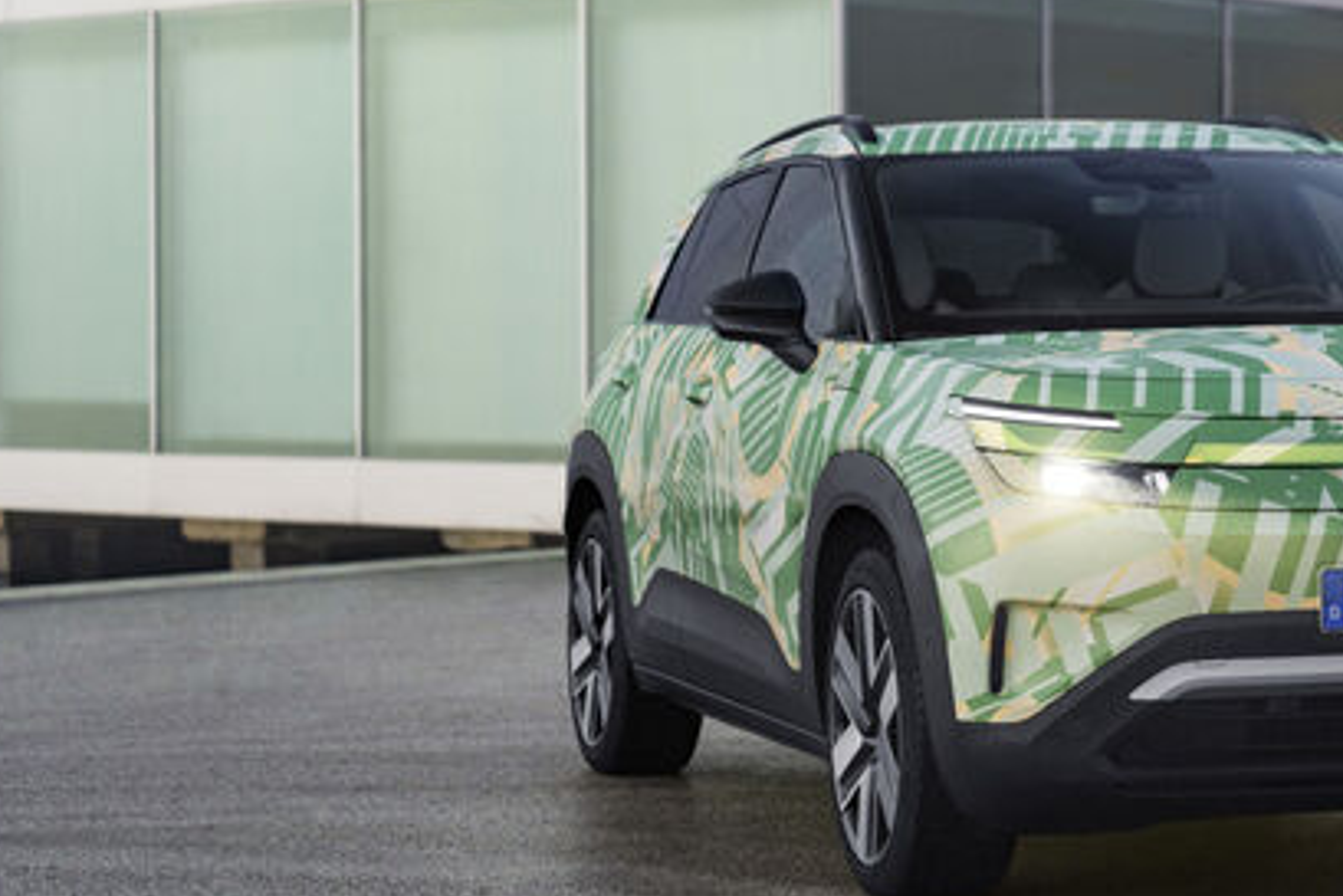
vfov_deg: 13.0
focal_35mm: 105
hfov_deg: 19.4
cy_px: 392
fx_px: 3918
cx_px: 959
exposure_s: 1/200
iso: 800
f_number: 2.8
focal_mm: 70
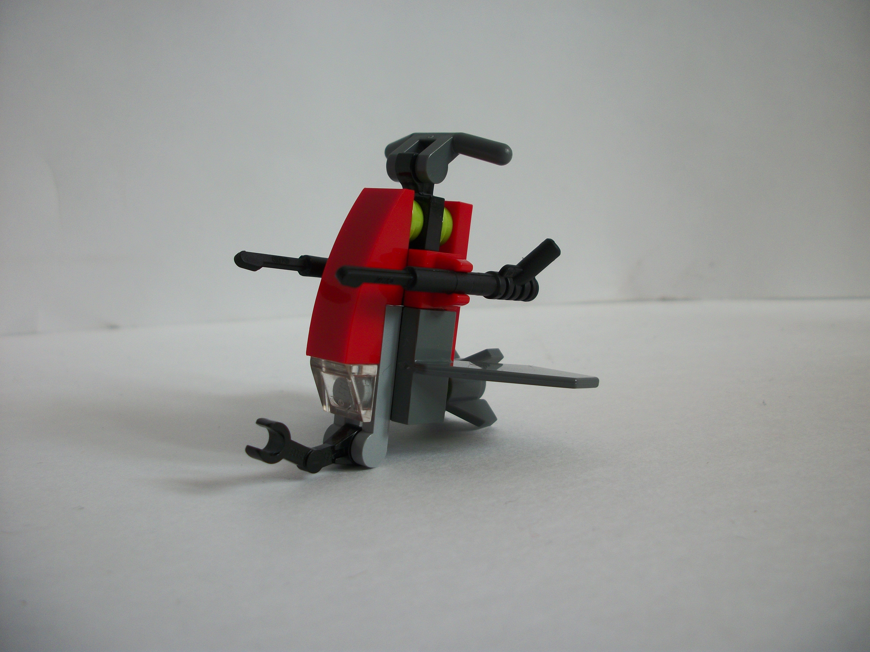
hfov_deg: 52.6
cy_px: 326
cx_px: 435
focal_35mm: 35
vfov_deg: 40.7
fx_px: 880
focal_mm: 6.3
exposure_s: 1/50
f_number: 3.1
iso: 80
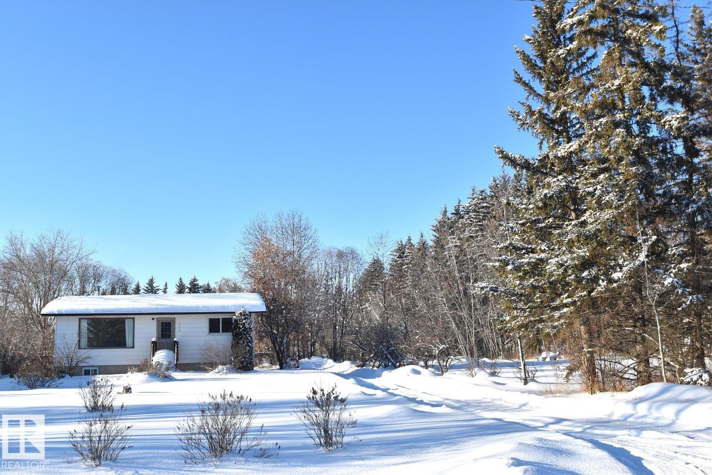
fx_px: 712
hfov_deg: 53.1
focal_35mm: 36
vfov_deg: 36.9
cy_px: 238
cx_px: 356
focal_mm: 24
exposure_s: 1/400
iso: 200
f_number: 9
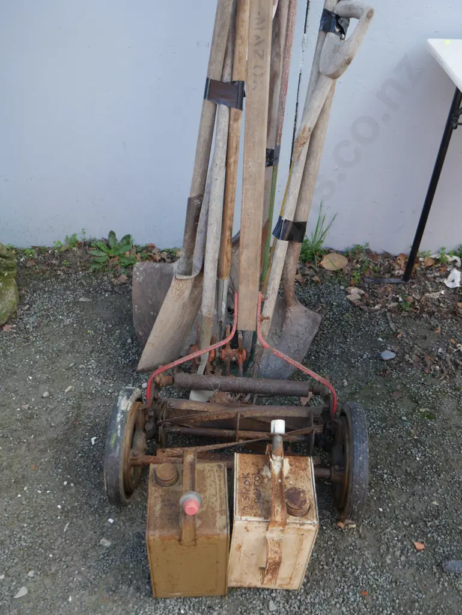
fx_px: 605
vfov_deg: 53.9
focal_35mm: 34
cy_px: 308
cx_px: 231
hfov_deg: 41.8
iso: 200
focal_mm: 17
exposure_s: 1/80
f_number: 4
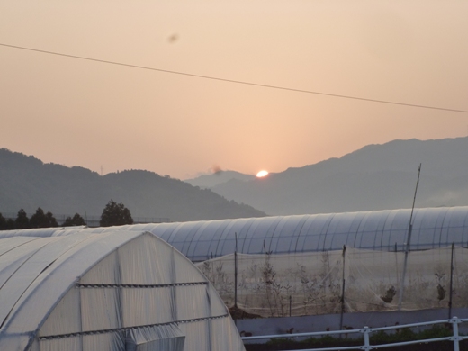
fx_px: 1514
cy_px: 176
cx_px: 234
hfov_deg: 17.6
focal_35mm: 112
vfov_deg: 13.2
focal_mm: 20
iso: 160
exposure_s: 1/80
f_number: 6.5
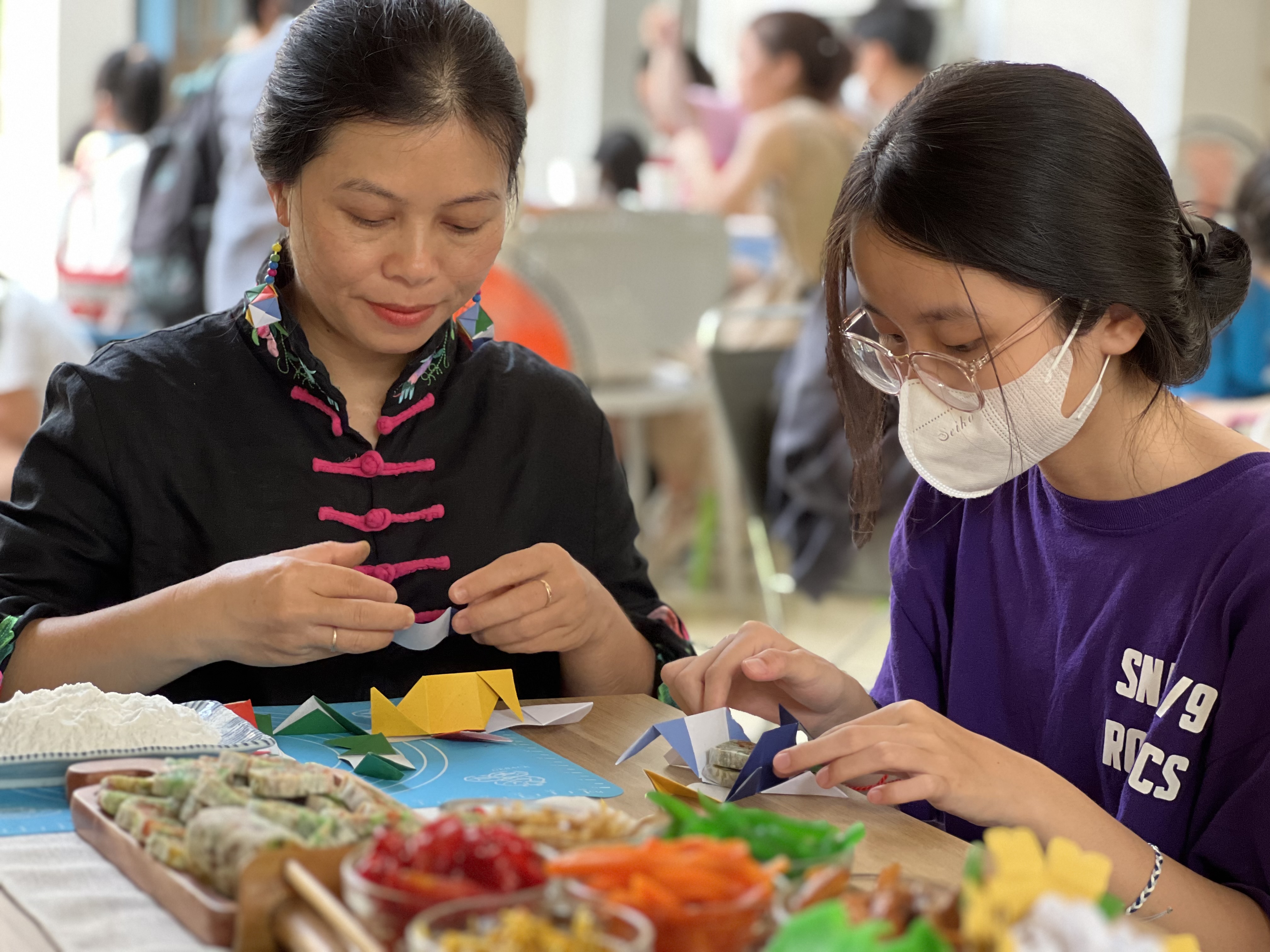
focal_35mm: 77
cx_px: 635
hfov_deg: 25.3
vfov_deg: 19.1
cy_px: 476
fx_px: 2825
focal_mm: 9
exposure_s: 1/93
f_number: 2.8
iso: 250
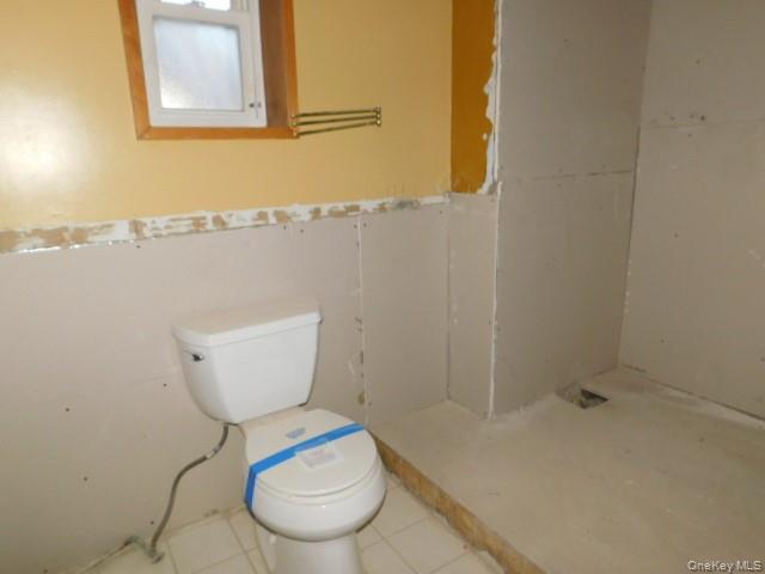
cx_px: 382
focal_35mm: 23
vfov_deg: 58.9
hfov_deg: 73.9
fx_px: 508
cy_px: 287
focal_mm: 4
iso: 200
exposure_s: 1/30
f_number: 3
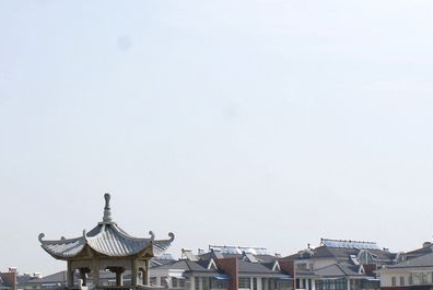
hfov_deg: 22.1
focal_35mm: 91
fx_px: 1096
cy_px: 182
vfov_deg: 15.0
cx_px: 91
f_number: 9
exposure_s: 1/320
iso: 100
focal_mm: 30
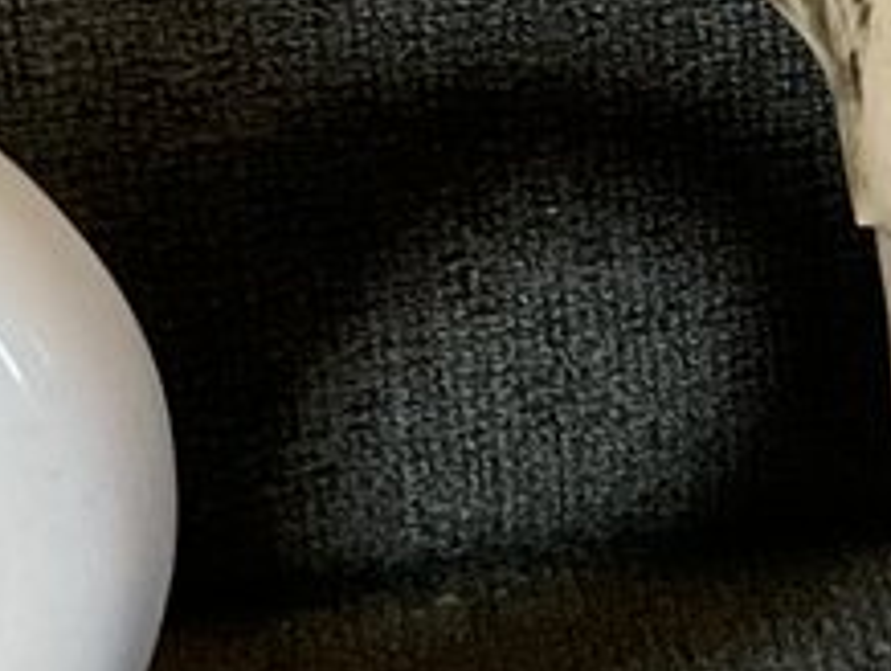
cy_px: 252
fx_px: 5179
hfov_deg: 9.1
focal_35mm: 201
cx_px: 1964
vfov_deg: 7.4
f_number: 1.8
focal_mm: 3
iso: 250
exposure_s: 1/50
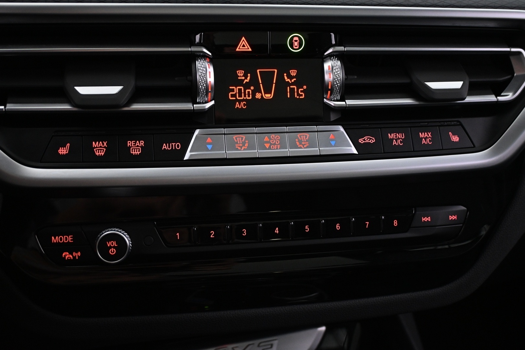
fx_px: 569
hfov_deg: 49.6
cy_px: 175
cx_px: 262
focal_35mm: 39
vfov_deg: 34.2
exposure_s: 1/20
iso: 1600
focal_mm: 26
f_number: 4.5
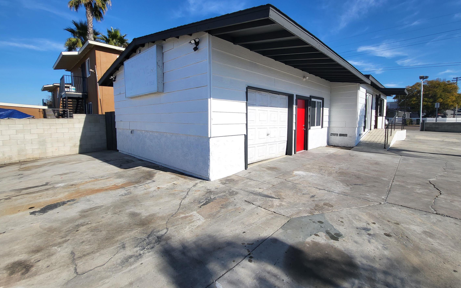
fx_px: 188
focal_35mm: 15
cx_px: 249
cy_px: 133
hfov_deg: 101.2
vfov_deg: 74.7
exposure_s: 1/1433
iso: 32
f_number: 2.2
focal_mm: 1.74
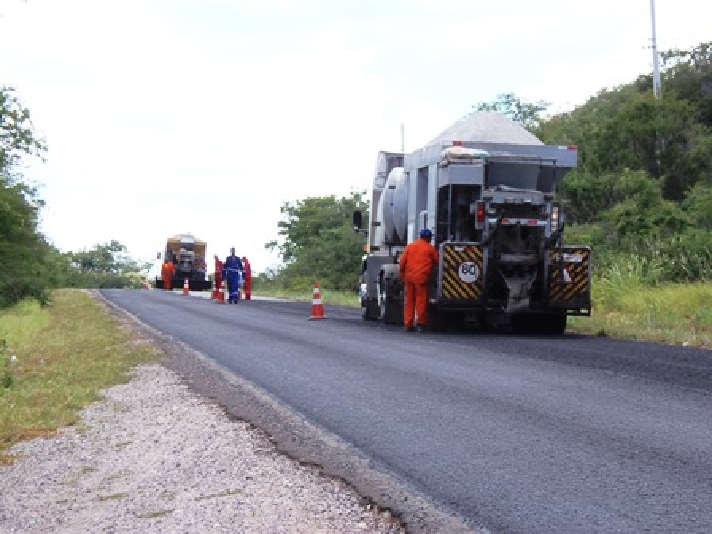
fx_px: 2386
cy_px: 267
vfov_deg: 12.8
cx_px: 356
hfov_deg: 17.0
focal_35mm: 116
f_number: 4.5
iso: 64
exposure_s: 1/250
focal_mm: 21.4
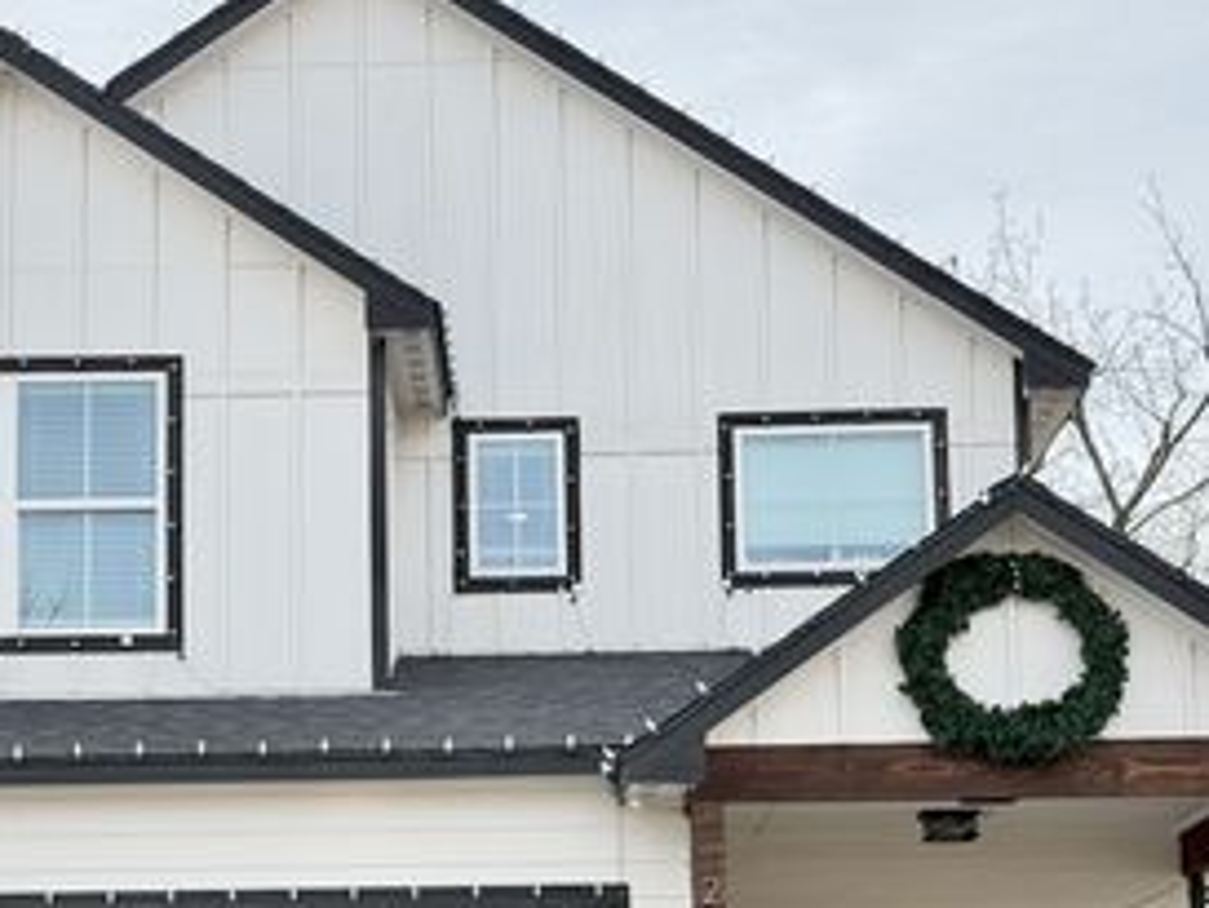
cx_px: 430
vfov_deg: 16.7
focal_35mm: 88
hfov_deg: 22.2
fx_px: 3075
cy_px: 680
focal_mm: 6.76
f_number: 1.78
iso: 100
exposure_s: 1/1167
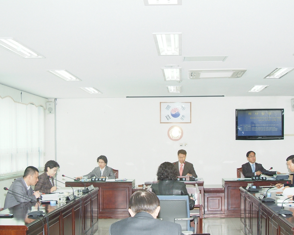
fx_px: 461
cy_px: 142
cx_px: 179
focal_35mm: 53
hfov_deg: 35.2
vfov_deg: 28.5
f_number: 6.7
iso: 800
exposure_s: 1/60
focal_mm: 26
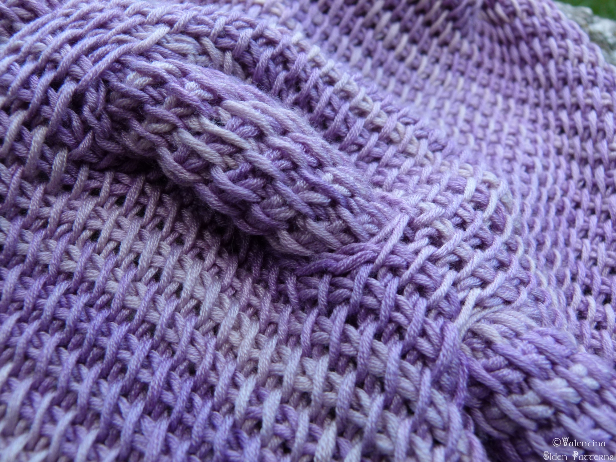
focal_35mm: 34
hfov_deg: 54.0
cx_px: 308
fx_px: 605
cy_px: 231
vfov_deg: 41.8
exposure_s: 1/100
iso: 100
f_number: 3
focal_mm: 6.2
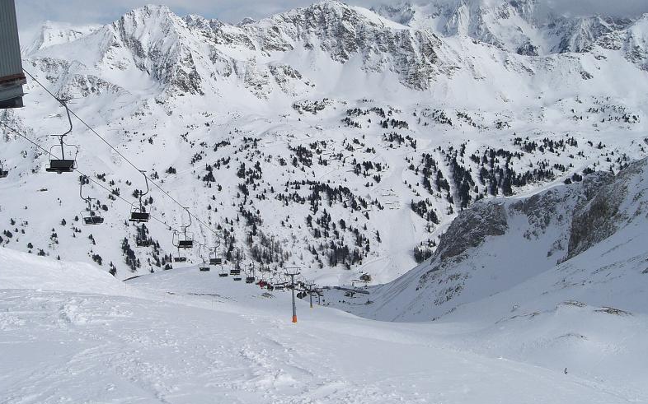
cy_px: 207
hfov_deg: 48.2
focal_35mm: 41
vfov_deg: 31.2
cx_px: 323
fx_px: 724
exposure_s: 1/2000
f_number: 4.4
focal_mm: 6.3
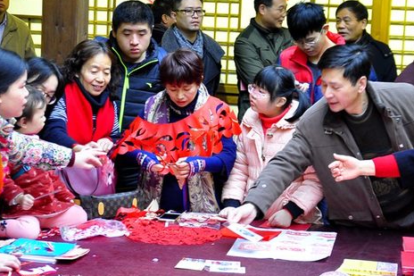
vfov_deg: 14.1
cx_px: 230
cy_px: 130
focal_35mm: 97
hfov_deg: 21.0
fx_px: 1115
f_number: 5
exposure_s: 1/30
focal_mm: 50
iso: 720
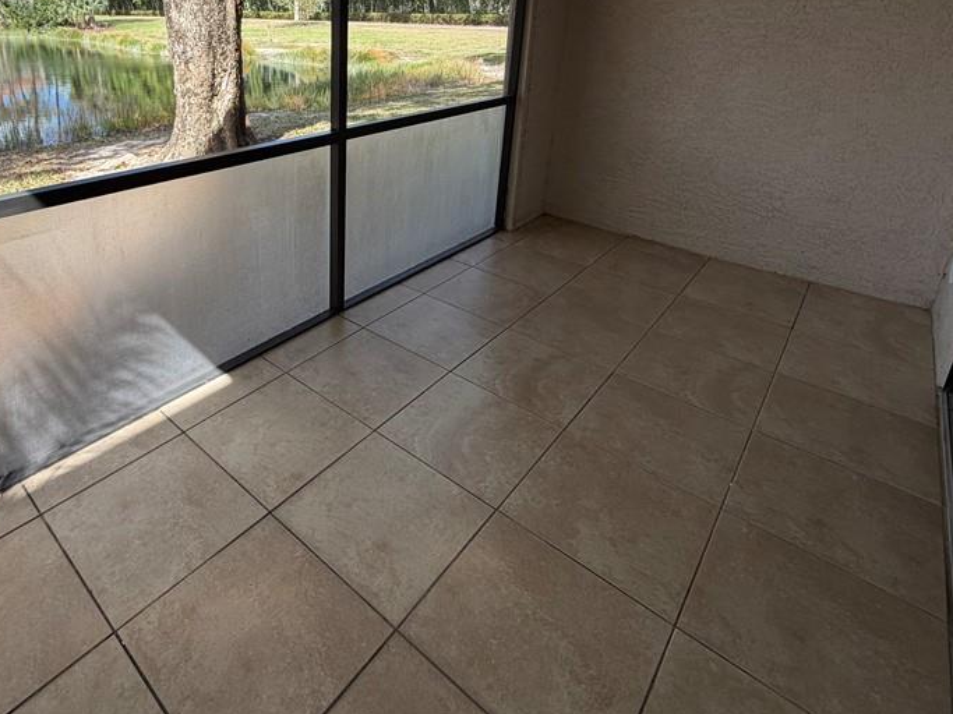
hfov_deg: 77.1
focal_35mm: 21
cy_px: 184
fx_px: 578
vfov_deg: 60.2
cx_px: 339
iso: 50
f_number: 2.2
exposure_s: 1/274
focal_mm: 2.22
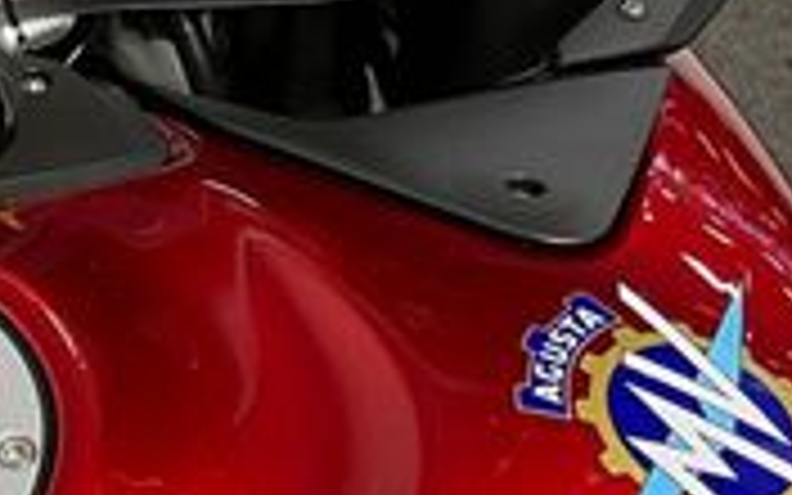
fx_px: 2158
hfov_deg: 19.8
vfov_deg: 13.0
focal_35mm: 100
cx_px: -90
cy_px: 81
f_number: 1.6
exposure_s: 1/50
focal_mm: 5.1
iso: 125
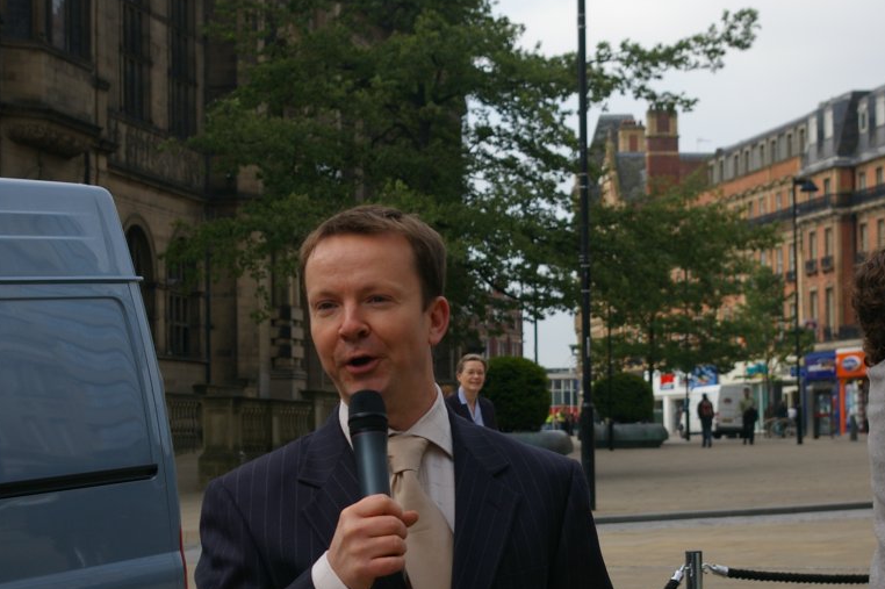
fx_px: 2303
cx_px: 431
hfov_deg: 21.8
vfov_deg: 14.6
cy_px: 306
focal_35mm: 94
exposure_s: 1/500
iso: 200
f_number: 6.7
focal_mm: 43
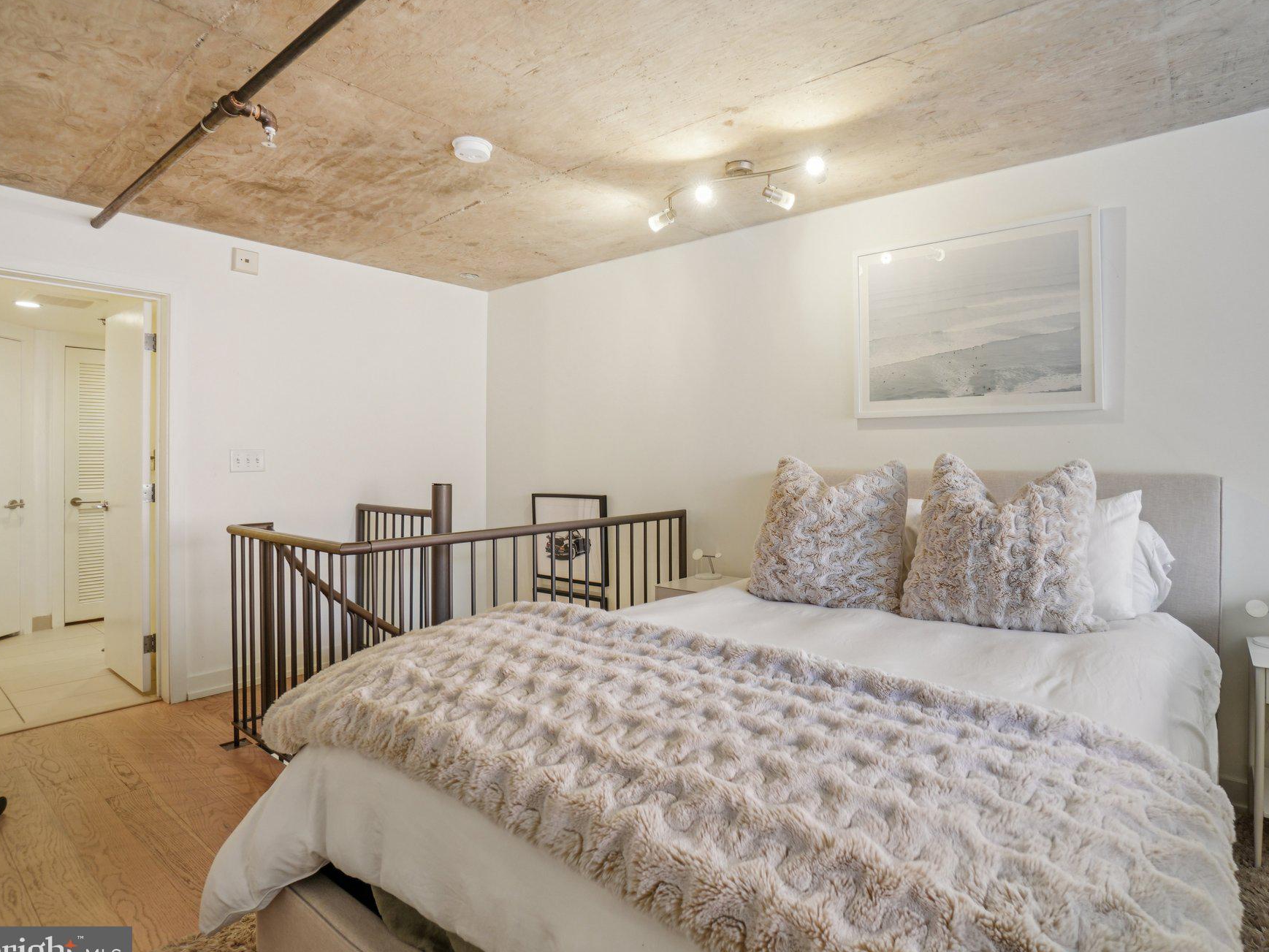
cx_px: 718
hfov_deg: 90.5
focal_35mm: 17
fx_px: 623
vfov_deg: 74.7
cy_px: 481
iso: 100
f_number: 7.1
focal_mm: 10
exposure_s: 1/5
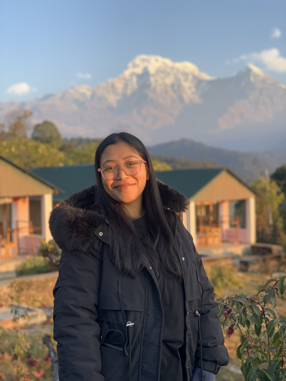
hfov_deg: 28.0
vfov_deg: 36.8
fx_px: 573
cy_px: 190
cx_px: 143
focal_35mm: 52
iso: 20
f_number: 2.4
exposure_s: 1/122
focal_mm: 6
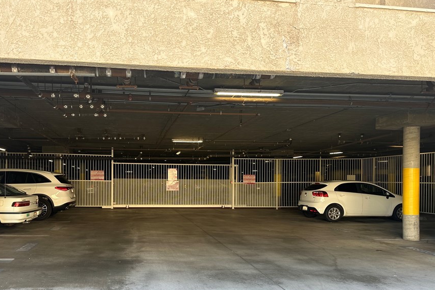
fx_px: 362
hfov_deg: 61.6
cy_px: 189
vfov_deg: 43.1
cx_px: 183
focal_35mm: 30
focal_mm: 6.86
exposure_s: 1/166
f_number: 1.78
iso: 64
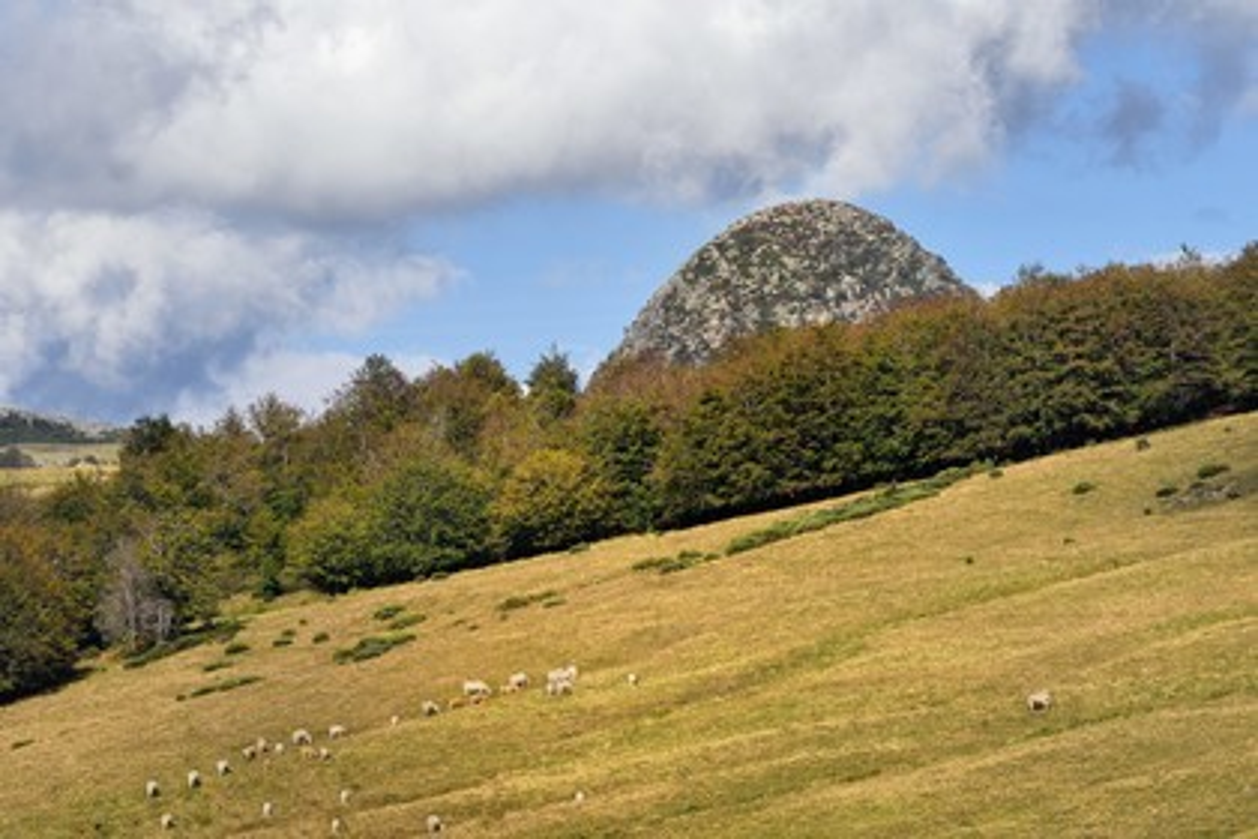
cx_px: 629
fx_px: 6988
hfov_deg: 10.3
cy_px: 420
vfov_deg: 6.9
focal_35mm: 200
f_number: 14
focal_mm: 200
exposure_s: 1/250
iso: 200
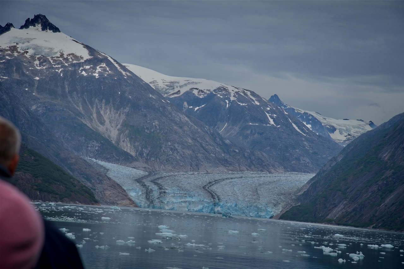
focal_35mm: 120
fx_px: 1347
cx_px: 202
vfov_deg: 11.4
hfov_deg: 17.1
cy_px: 134
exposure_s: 1/250
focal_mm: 120
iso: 100
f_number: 9
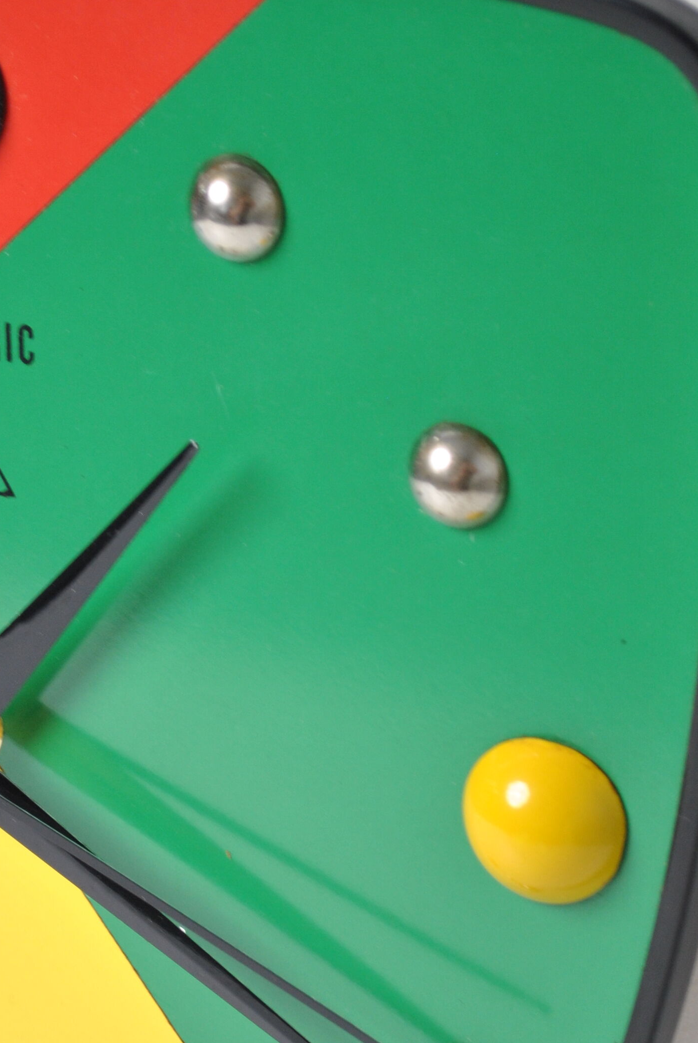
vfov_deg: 16.3
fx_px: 3622
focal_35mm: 125
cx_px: 232
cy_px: 680
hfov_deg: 11.0
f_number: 5.3
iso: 250
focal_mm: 45
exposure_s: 1/30
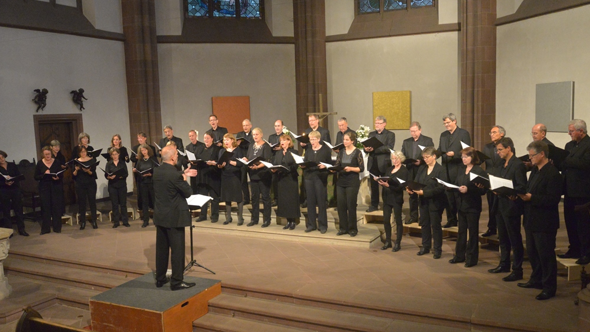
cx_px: 292
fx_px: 485
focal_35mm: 31
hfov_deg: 62.6
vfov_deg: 37.8
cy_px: 164
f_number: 5.6
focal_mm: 29
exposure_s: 1/50
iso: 6400
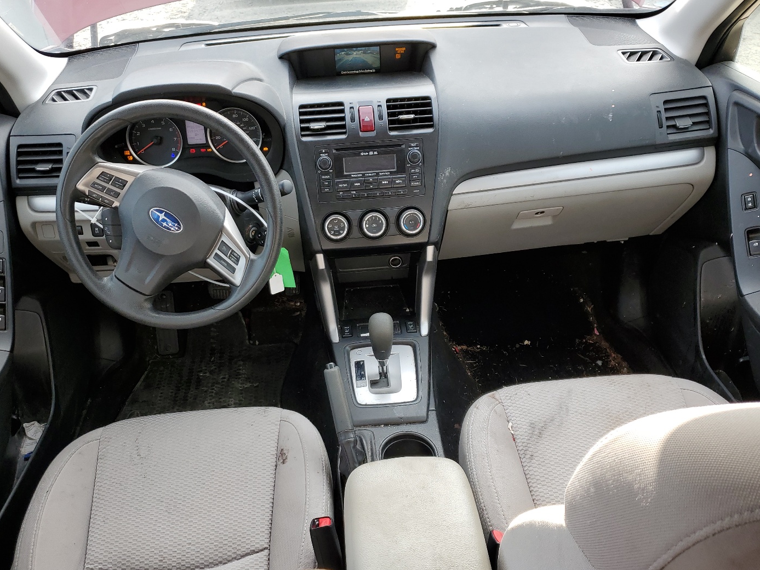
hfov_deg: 60.0
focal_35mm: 30
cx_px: 366
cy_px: 326
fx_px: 659
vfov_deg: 46.7
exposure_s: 1/294
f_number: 1.5
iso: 50
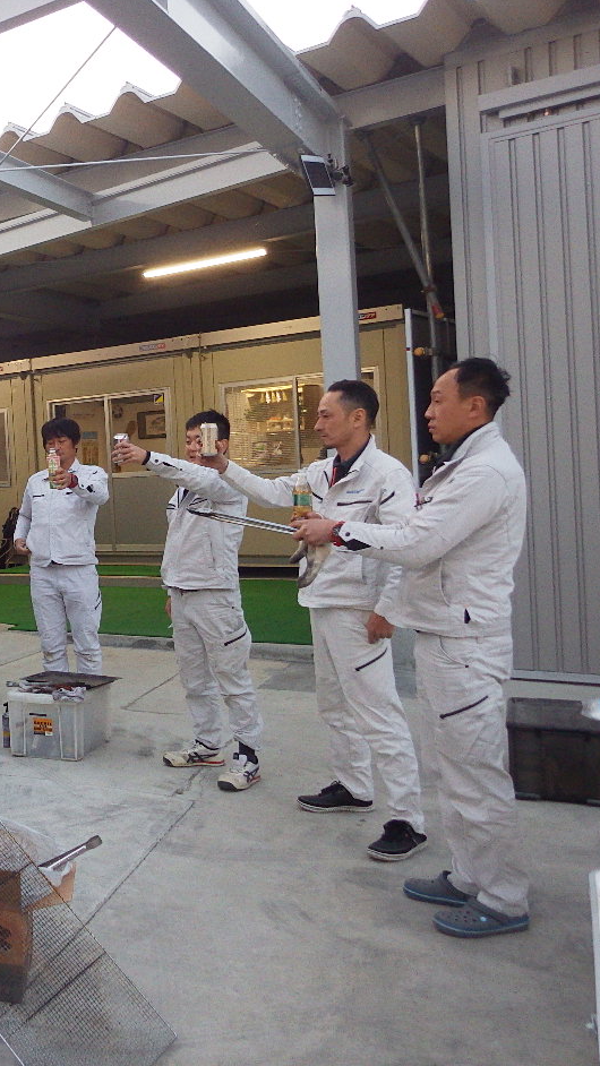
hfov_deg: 28.1
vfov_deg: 54.0
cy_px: 541
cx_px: -115
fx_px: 1046
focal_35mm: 37
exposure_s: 1/80
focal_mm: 4.5
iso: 250
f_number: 2.8
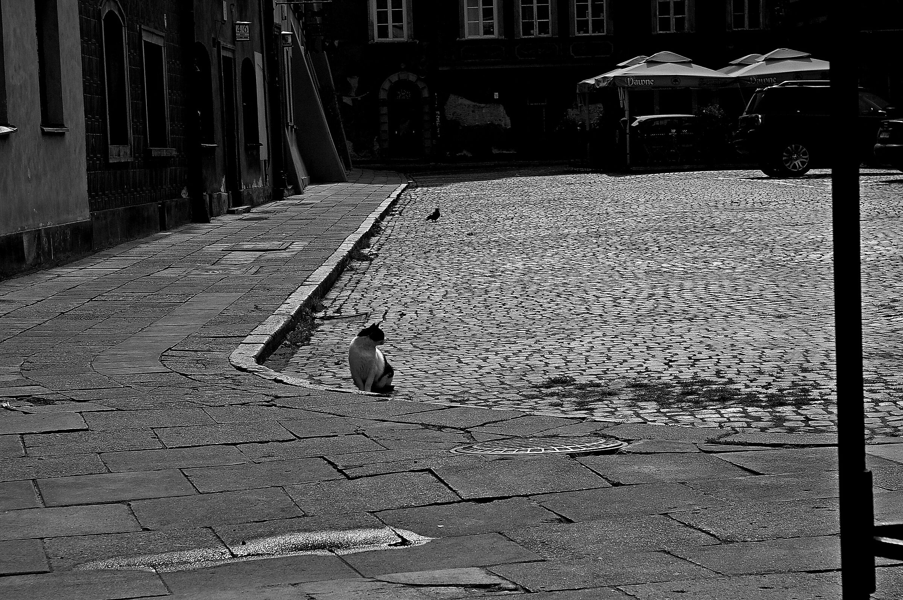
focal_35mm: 82
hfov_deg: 24.6
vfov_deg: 16.5
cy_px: 300
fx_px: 2068
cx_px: 452
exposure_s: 1/500
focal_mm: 55
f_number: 11
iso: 200
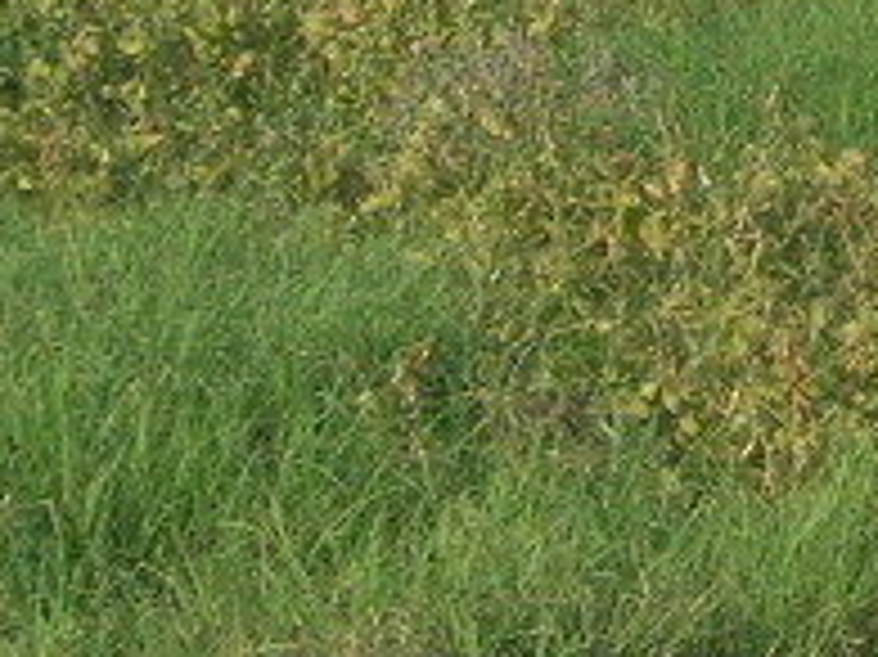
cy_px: -495
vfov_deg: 7.2
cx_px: 1715
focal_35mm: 200
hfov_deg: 9.3
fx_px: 5070
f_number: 4.8
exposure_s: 1/334
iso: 64
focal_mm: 7.8
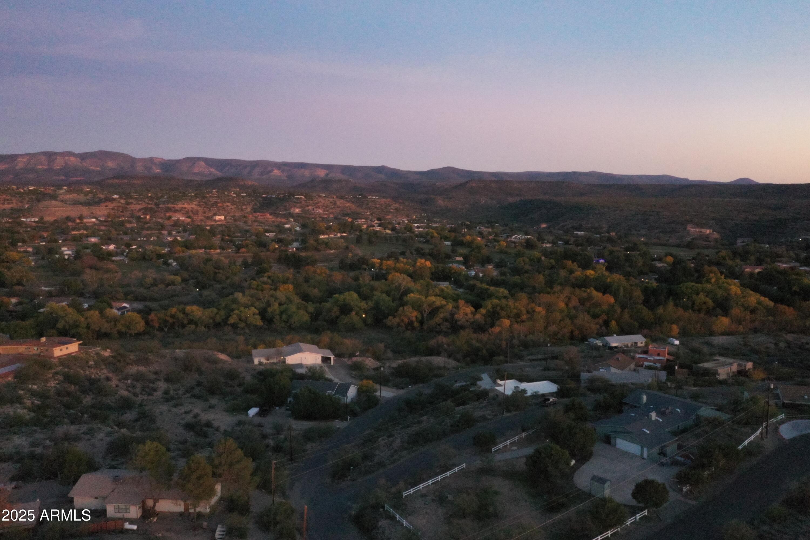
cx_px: 405
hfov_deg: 65.5
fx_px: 630
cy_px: 270
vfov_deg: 46.4
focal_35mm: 28
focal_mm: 10.26
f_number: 11
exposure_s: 1/4
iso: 3200
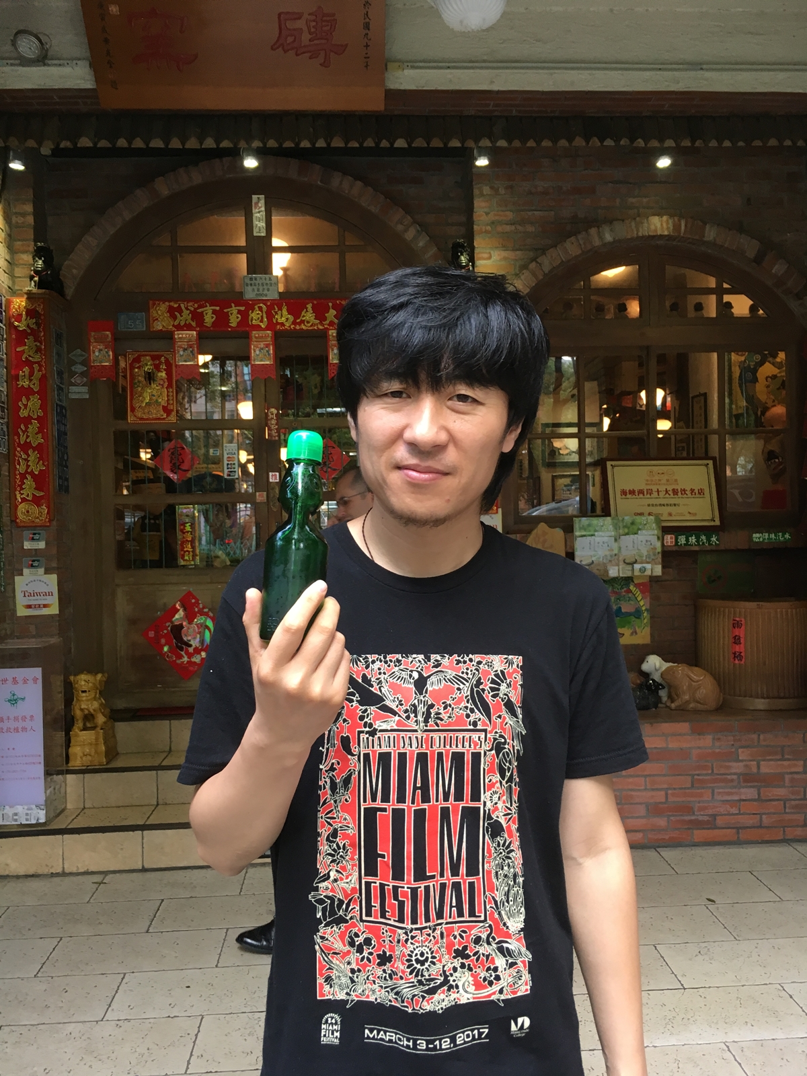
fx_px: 901
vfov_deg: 61.7
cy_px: 538
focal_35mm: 29
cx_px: 404
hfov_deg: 48.2
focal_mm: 4.15
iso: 32
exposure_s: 1/30
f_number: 2.2
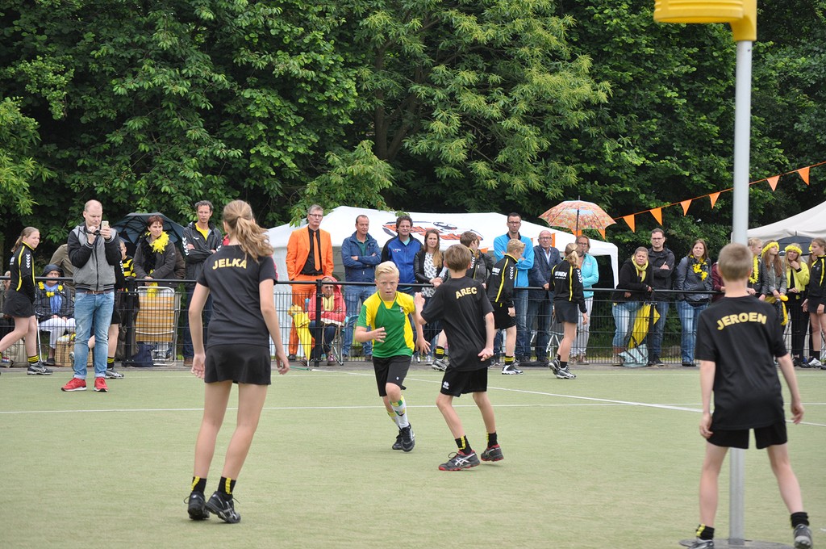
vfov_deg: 12.1
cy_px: 274
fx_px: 2578
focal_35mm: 112
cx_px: 413
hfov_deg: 18.2
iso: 400
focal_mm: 75
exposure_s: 1/500
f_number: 5.6
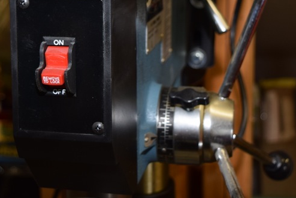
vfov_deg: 15.3
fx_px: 724
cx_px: 99
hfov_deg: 23.0
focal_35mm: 88
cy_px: 2
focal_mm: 29
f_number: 4.2
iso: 400
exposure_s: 1/60
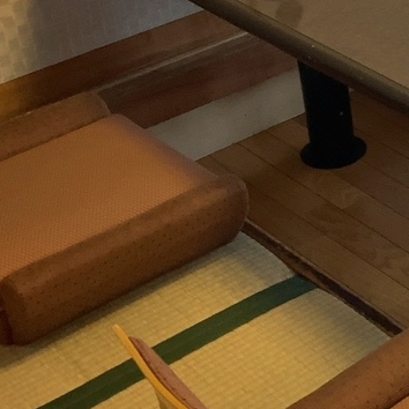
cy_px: 103
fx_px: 1310
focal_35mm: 98
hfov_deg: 16.5
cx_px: 571
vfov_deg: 17.6
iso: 160
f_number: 1.8
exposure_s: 1/60
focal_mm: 3.99
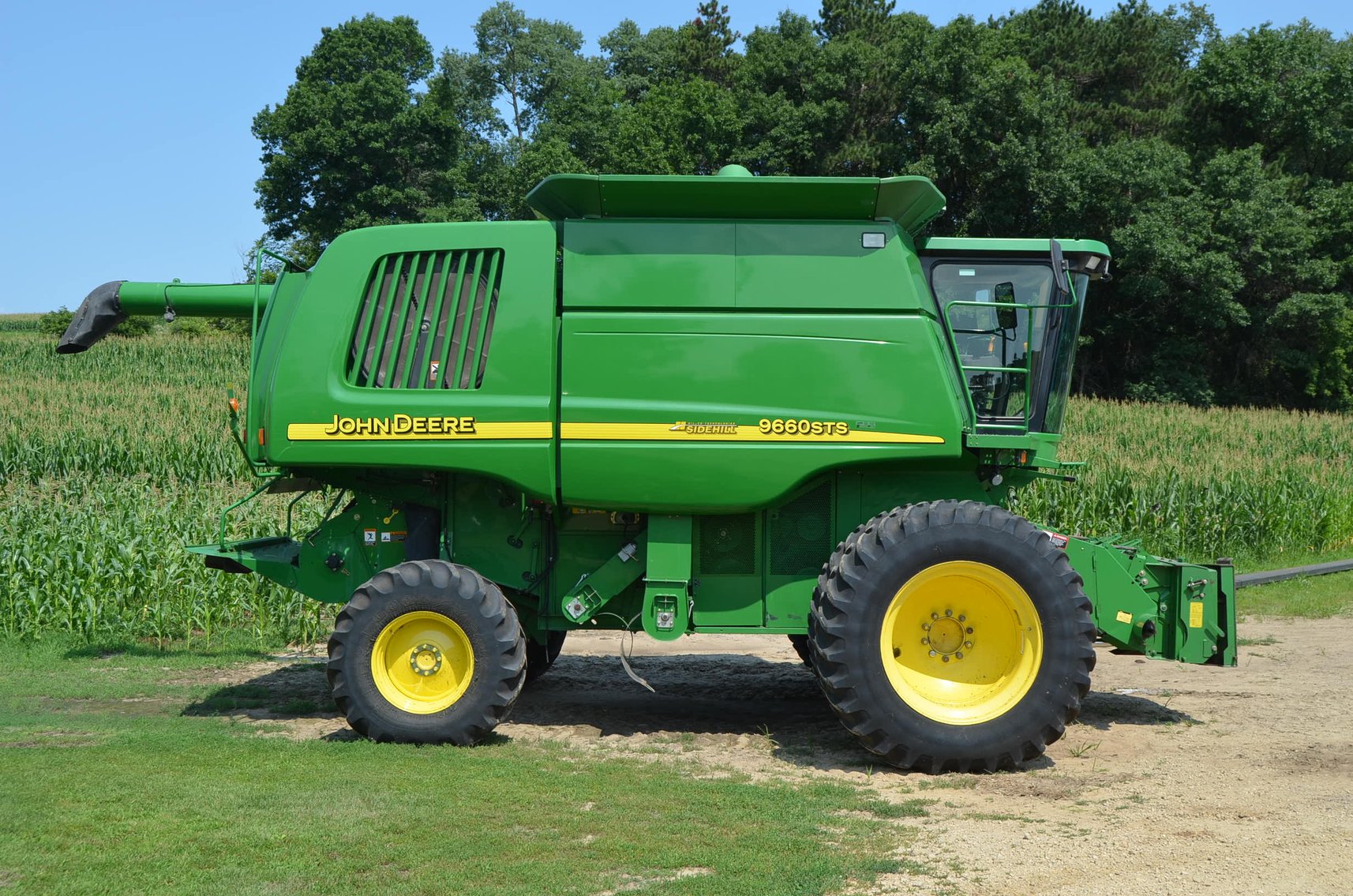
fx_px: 1294
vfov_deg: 38.2
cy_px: 448
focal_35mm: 34
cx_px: 676
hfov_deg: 55.2
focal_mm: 23
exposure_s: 1/250
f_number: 8
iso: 110
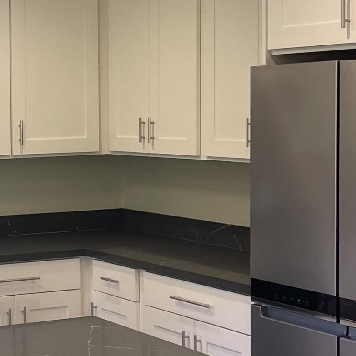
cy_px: 160
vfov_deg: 19.7
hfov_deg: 18.7
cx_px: -70
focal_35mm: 88
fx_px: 1024
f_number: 1.6
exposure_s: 1/120
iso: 100
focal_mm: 5.1
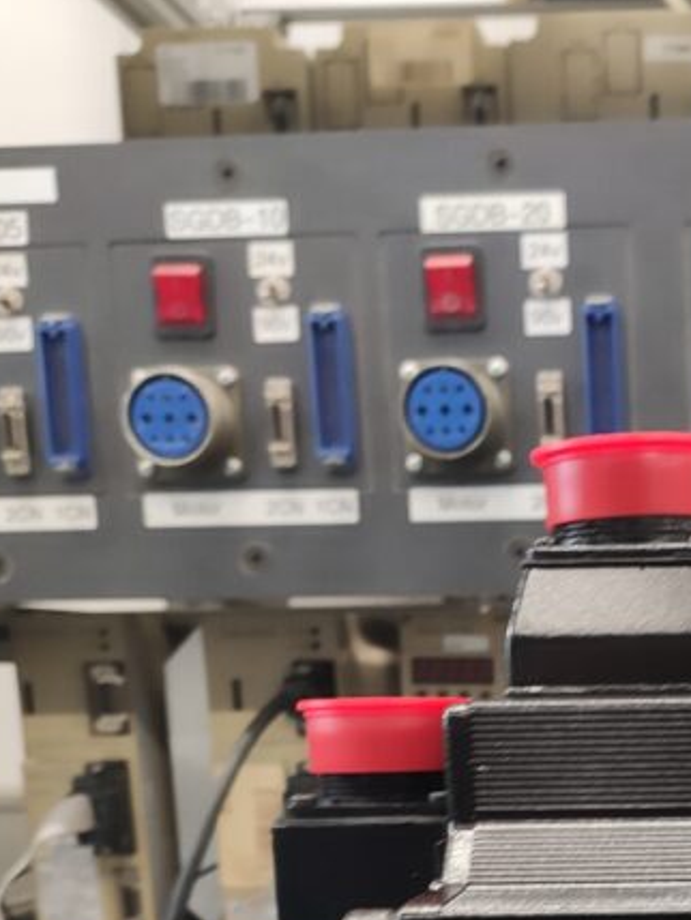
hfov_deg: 22.2
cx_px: 783
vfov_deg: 28.3
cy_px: 1017
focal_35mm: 62
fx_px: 1649
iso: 749
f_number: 1.75
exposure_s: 1/33
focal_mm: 4.77
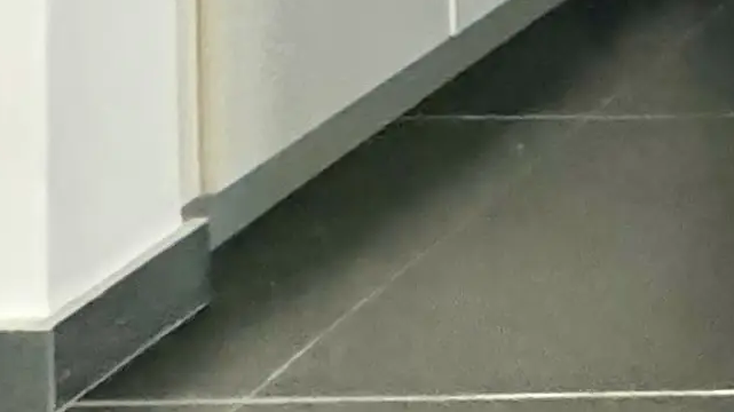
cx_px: 1862
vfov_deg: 9.6
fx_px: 1868
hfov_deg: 13.8
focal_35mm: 96
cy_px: -856
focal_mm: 2.22
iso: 1250
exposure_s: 1/60
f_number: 2.2
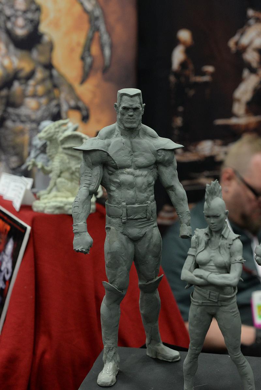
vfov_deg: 39.6
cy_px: 195
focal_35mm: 50
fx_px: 543
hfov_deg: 27.0
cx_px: 130
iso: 3200
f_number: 6.3
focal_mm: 50
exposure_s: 1/100
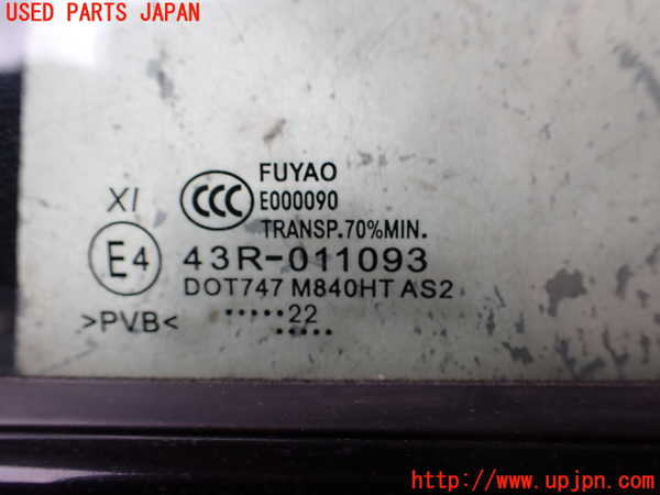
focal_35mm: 30
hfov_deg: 60.0
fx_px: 572
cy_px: 248
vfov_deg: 46.8
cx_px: 330
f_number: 3.2
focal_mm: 5.4
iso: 100
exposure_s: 1/200
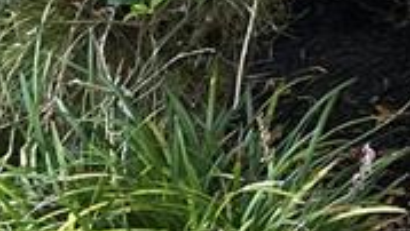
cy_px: -528
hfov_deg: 11.1
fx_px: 1697
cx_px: 1047
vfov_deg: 6.8
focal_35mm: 156
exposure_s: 1/488
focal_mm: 5.1
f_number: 1.6
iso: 32
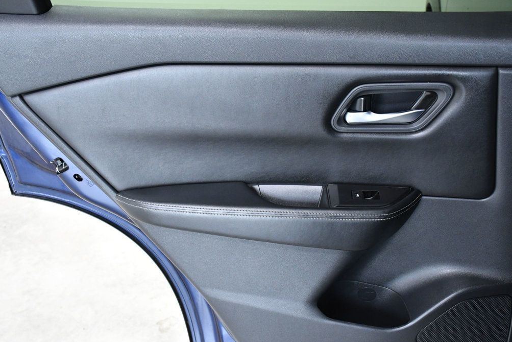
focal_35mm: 49
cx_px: 261
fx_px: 697
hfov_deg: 40.3
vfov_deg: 27.5
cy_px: 172
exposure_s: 1/125
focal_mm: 32
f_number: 5.6
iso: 2500
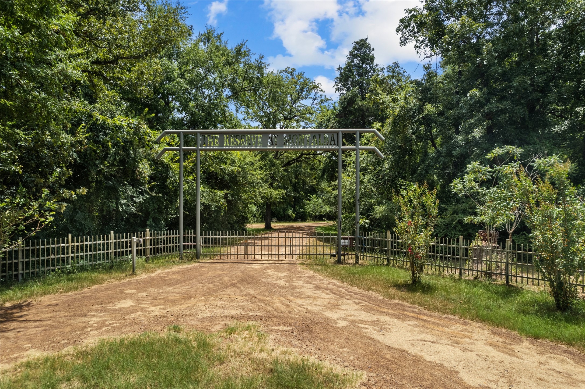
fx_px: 357
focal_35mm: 22
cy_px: 194
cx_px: 292
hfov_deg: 78.6
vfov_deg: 57.2
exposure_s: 1/1250
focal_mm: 8.38
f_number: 2.8
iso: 100
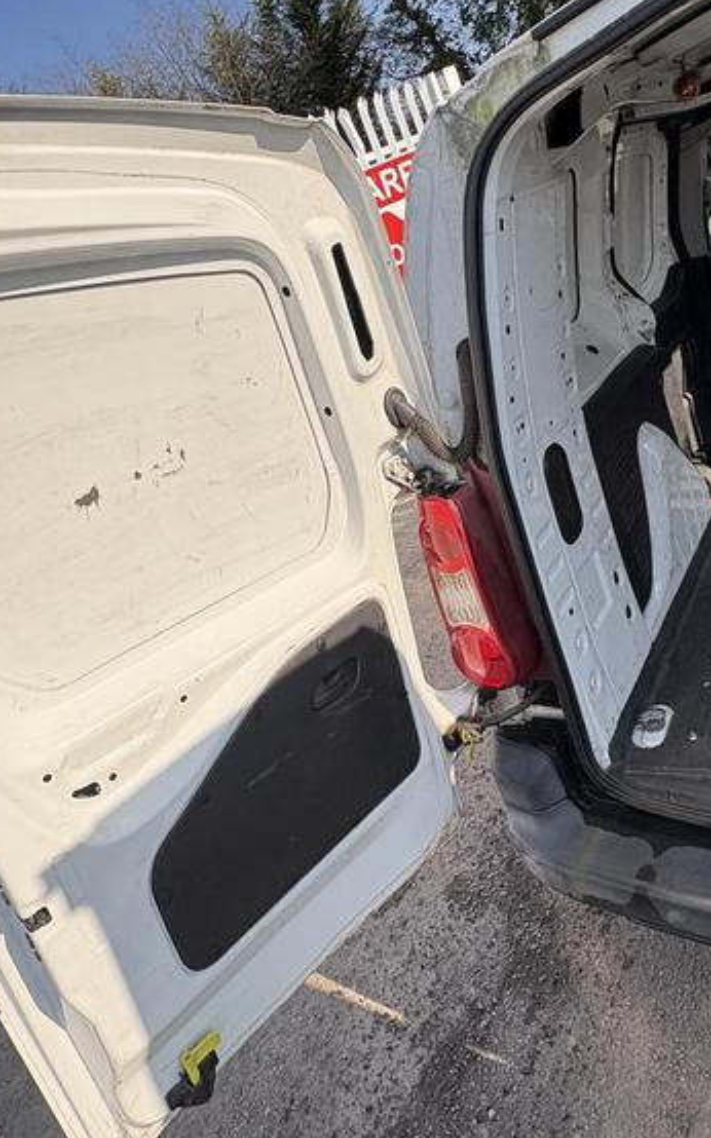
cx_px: 370
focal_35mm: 24
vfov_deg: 74.7
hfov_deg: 51.0
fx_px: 744
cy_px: 536
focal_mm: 2.22
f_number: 2.2
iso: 40
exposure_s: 1/899
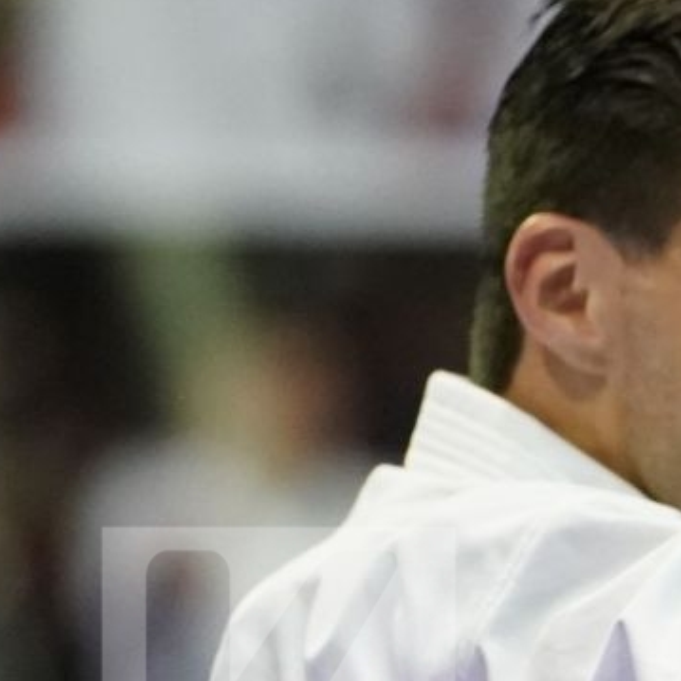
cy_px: 700
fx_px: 28178
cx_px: 922
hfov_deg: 1.4
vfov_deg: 1.4
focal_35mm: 1266
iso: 4000
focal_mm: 198
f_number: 2.8
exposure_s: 1/320
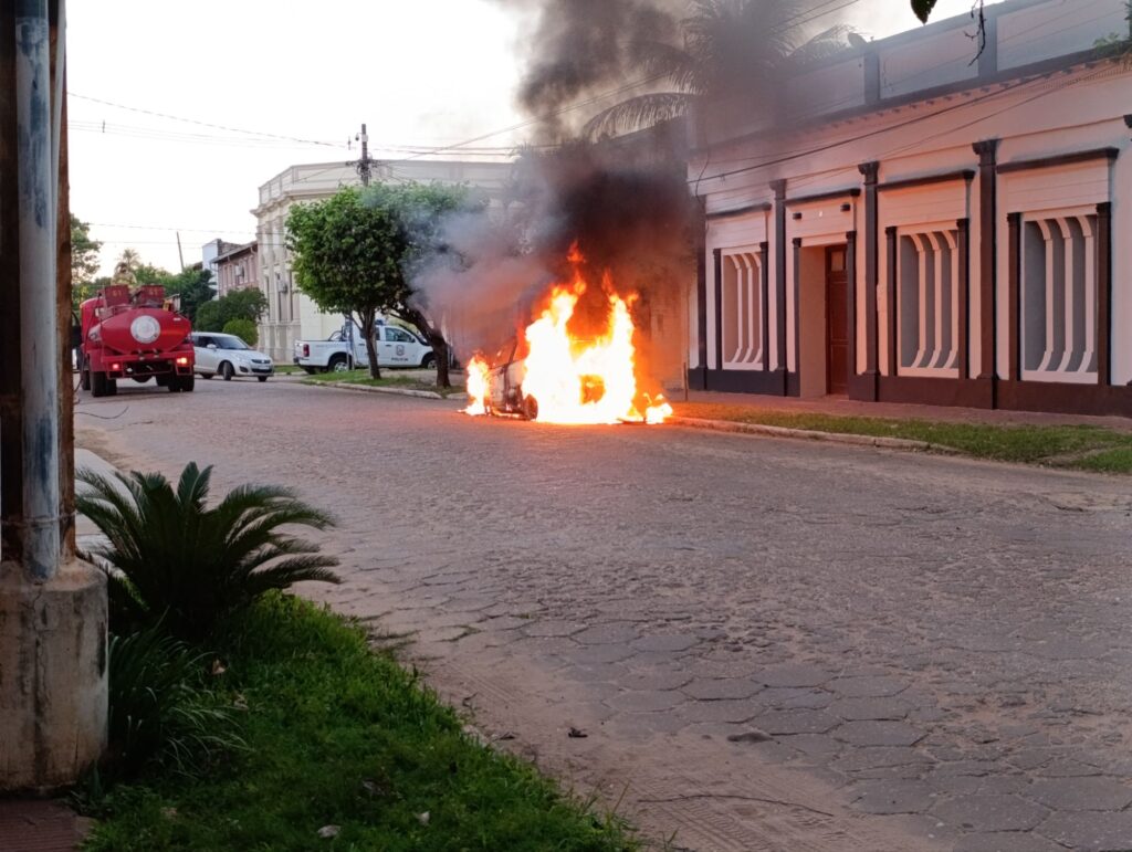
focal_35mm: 46
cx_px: 566
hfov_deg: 41.2
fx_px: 1506
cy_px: 426
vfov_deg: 31.6
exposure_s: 1/99.9
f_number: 1.6
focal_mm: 6.14
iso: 640
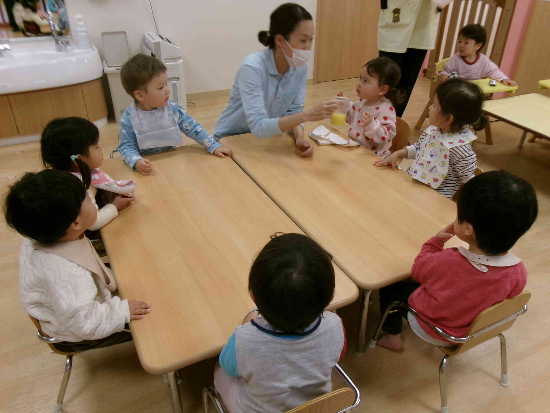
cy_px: 206
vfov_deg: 49.7
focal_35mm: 28
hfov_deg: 63.4
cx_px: 275
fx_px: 445
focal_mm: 5.1
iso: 100
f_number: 3.9
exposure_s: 1/50
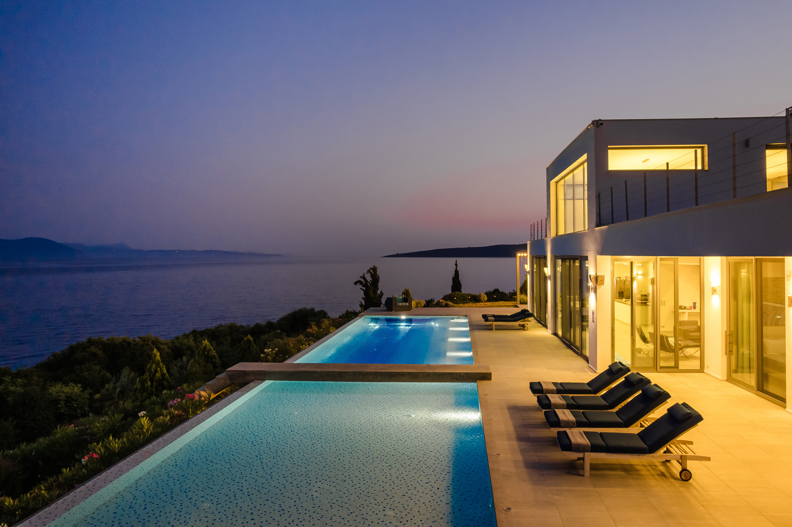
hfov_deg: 78.6
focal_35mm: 22
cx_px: 396
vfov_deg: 57.2
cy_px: 264
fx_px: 484
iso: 390
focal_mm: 8.38
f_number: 2.8
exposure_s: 1/13
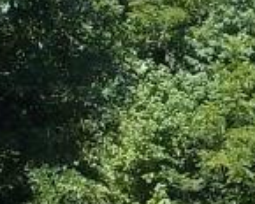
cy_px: 102
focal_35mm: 193
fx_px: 1457
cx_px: 506
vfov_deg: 8.0
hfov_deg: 9.4
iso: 80
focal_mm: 4
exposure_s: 1/160
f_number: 5.4
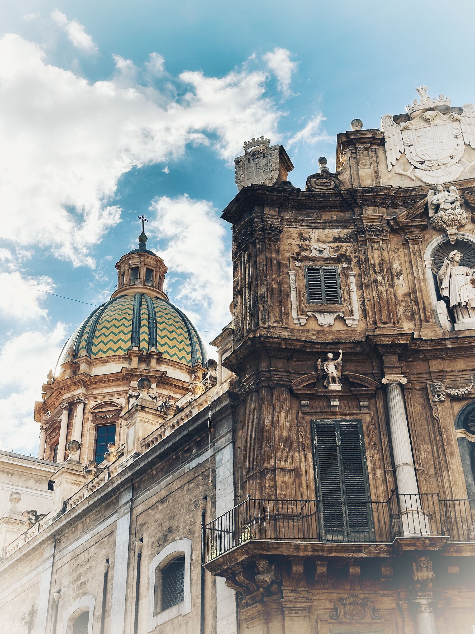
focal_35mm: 48
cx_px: 238
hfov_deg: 30.3
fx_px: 878
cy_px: 317
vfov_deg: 39.7
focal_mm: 6.86
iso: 64
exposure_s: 1/4367
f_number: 1.78
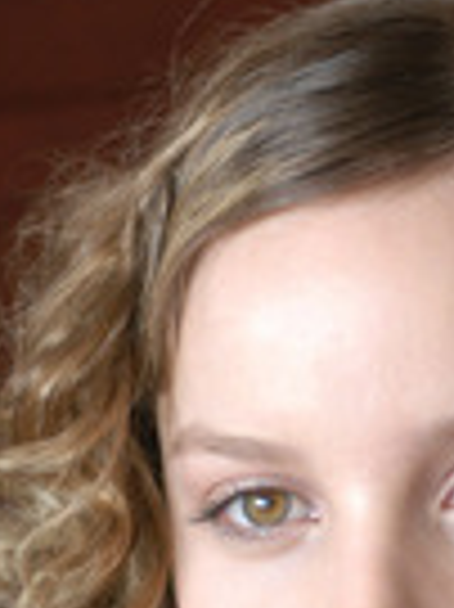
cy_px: 617
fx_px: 3370
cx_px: 427
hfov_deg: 7.7
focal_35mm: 192
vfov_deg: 10.2
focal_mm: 45
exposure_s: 1/80
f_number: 3.2
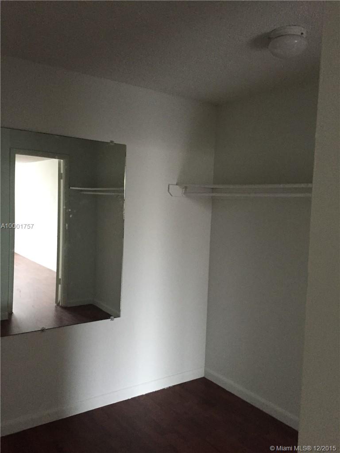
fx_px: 380
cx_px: 170
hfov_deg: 48.2
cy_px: 226
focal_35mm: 29
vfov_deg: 61.7
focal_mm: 4.15
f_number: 2.2
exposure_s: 1/30
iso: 250
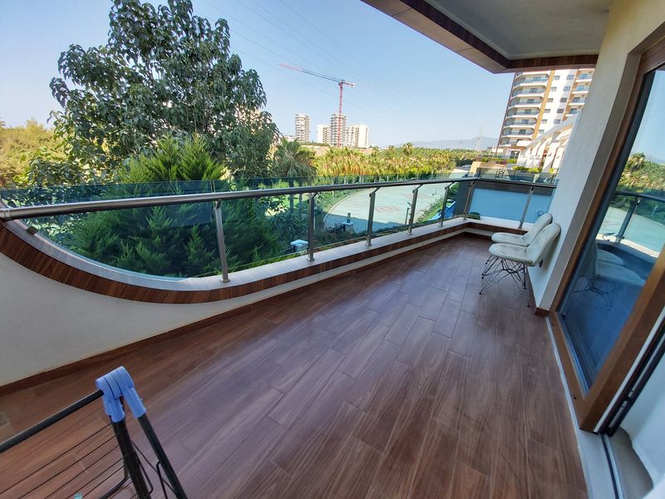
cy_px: 250
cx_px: 332
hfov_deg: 110.5
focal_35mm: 12
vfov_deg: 94.5
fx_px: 231
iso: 40
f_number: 2.2
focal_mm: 1.42
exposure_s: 1/272
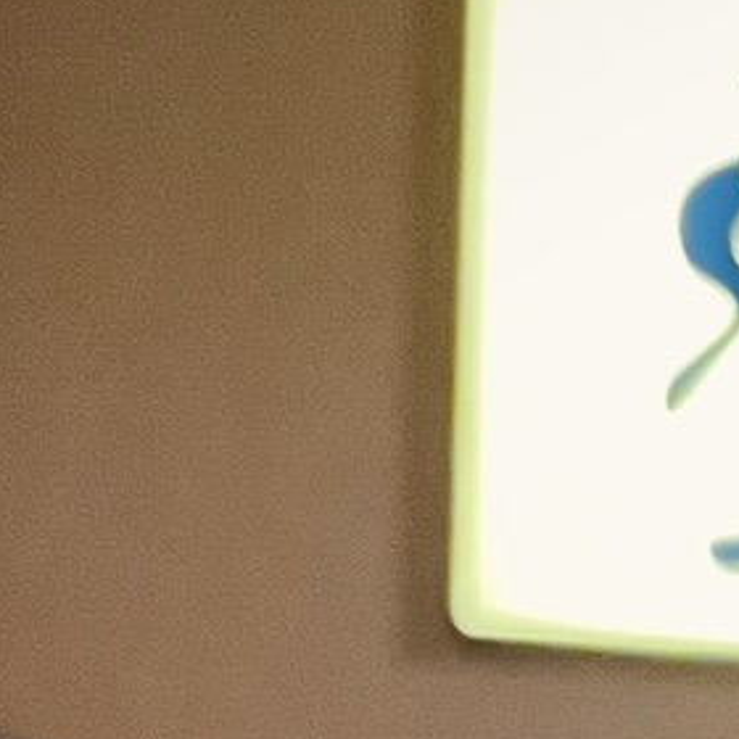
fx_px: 3961
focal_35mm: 164
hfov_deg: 9.9
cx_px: 1489
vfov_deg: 9.7
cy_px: 1607
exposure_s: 1/50
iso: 250
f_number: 1.6
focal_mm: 4.2
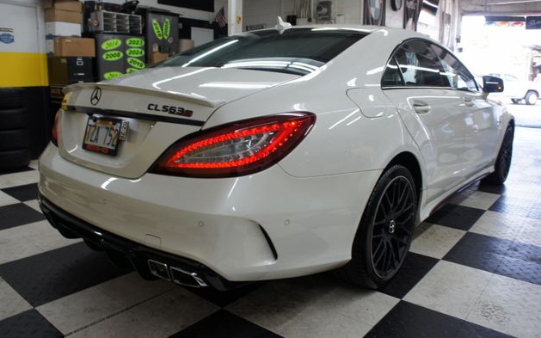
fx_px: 413
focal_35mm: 28
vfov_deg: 44.5
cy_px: 160
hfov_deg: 66.5
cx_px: 269
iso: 200
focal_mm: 18
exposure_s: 1/40
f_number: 4.5
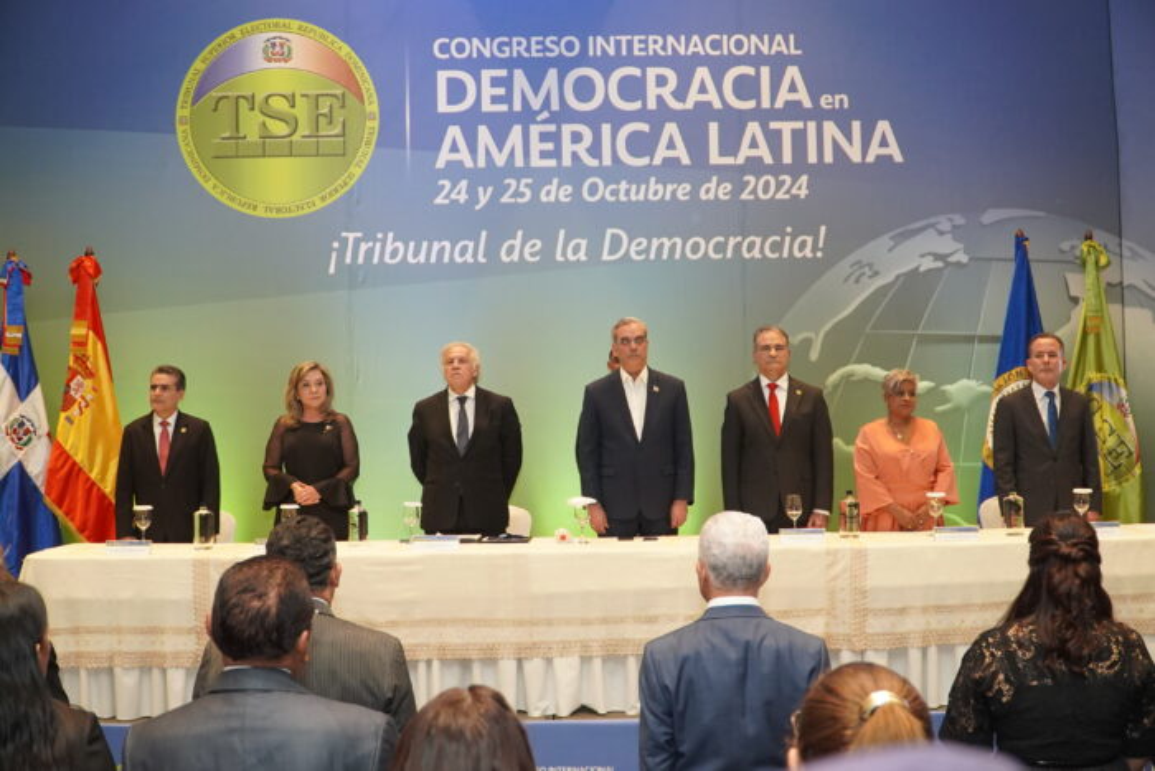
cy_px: 386
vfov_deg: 29.9
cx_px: 578
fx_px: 1444
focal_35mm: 45
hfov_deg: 43.6
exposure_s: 1/160
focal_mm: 30
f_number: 4
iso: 2500
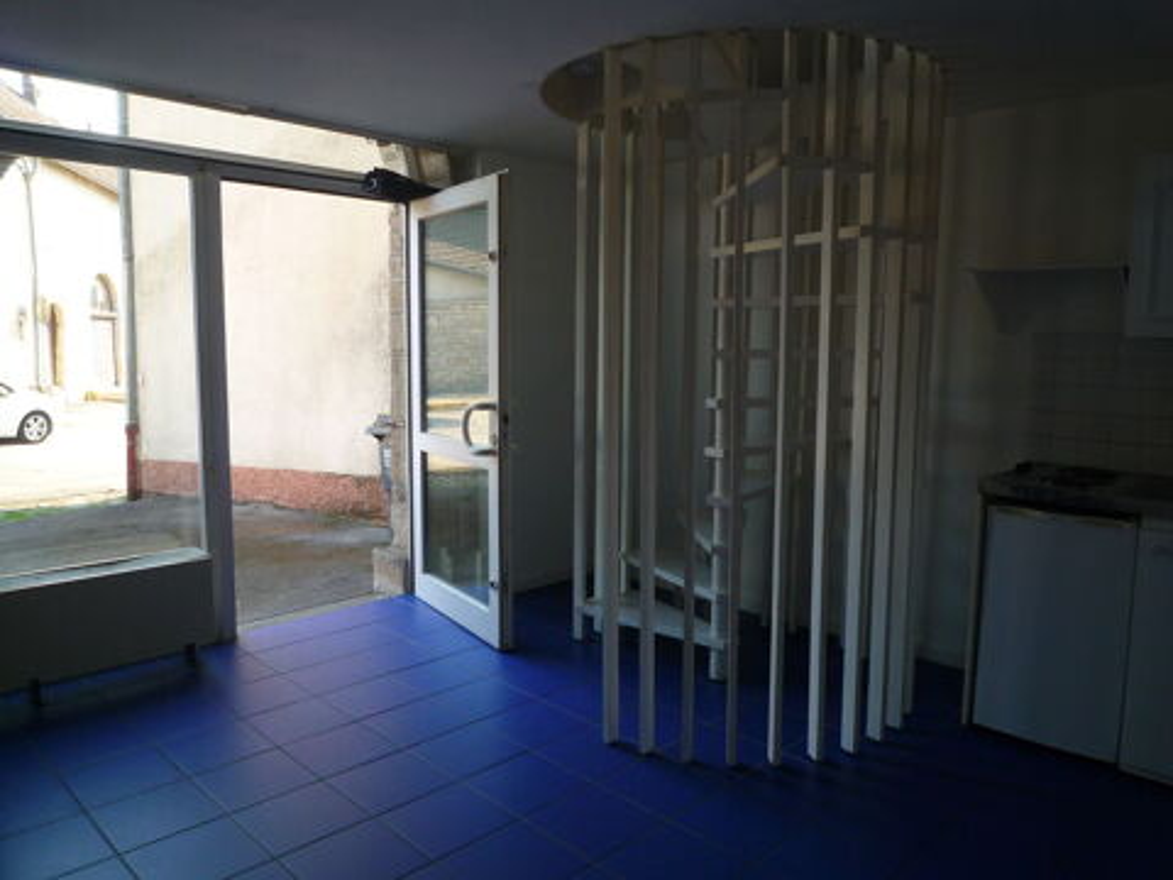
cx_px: 586
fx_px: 847
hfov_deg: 69.4
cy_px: 440
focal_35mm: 25
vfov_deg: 54.9
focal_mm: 4.4
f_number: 2.8
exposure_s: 1/100
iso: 100
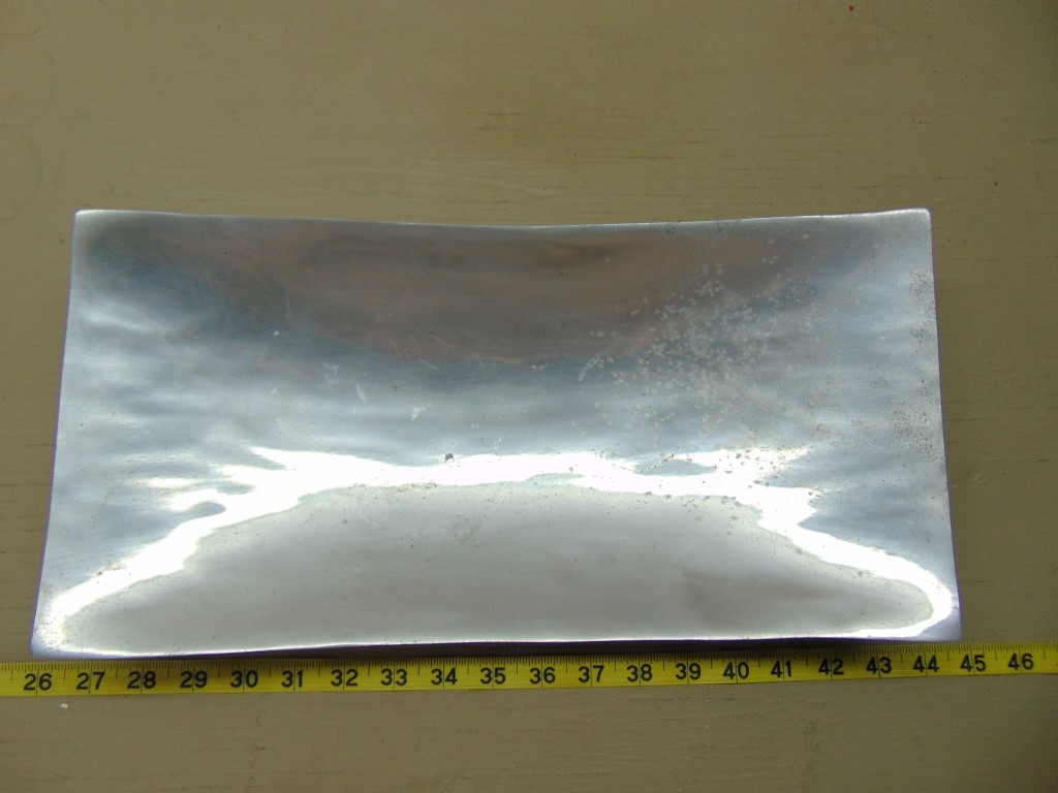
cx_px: 529
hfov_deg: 69.4
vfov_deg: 54.9
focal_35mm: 25
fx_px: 764
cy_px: 396
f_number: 3
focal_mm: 4.5
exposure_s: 1/30
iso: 80
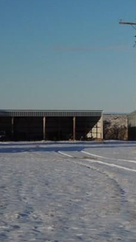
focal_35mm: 123
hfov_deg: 9.2
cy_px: 116
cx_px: 289
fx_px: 787
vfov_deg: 17.4
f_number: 4.5
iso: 100
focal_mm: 8.1
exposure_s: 1/1250
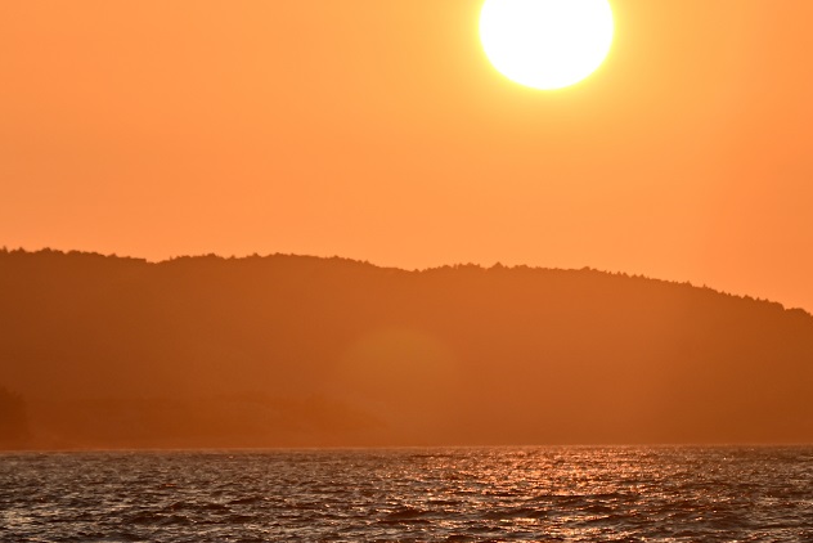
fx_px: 13940
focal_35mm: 617
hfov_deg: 3.3
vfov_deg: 2.2
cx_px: 481
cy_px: 198
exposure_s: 1/1000
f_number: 5.6
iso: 140
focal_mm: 300
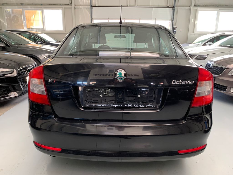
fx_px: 175
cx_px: 116
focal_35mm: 26
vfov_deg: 53.1
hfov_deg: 67.3
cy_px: 88
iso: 125
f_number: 1.8
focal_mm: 4.25
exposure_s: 1/60
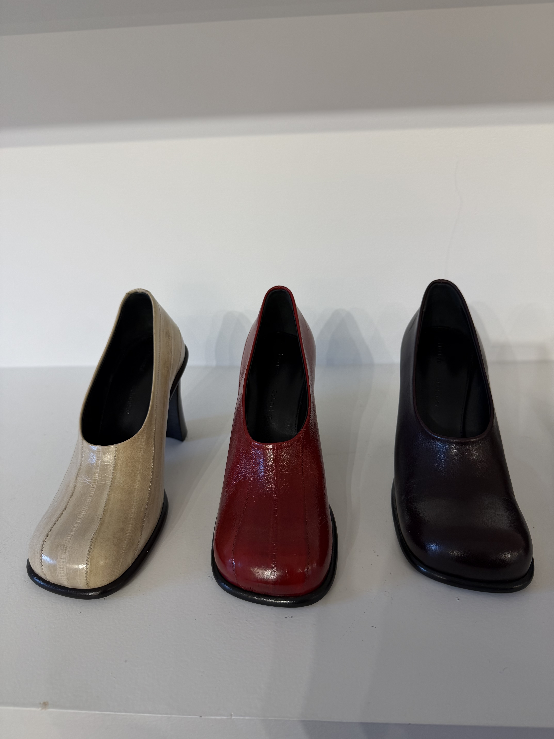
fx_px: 512
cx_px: 277
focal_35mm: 24
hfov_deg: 56.8
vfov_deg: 71.6
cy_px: 370
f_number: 1.78
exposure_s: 1/120
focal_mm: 6.76
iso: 125
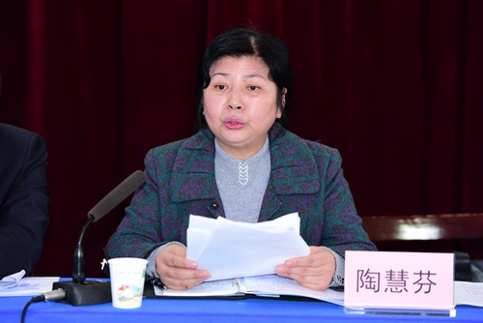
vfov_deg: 11.0
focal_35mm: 125
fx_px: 1678
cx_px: 242
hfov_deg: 16.4
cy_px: 162
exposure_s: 1/80
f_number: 3.5
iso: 3200
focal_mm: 125
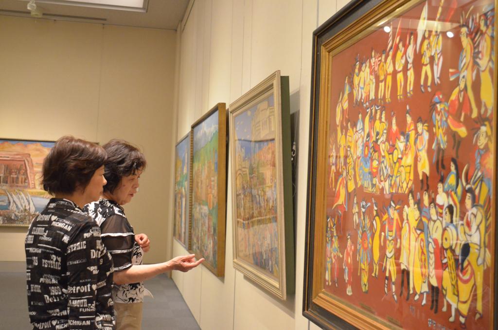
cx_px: 249
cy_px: 165
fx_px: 663
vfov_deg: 27.9
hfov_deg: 41.2
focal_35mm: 48
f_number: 4.5
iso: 3200
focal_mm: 32
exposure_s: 1/60
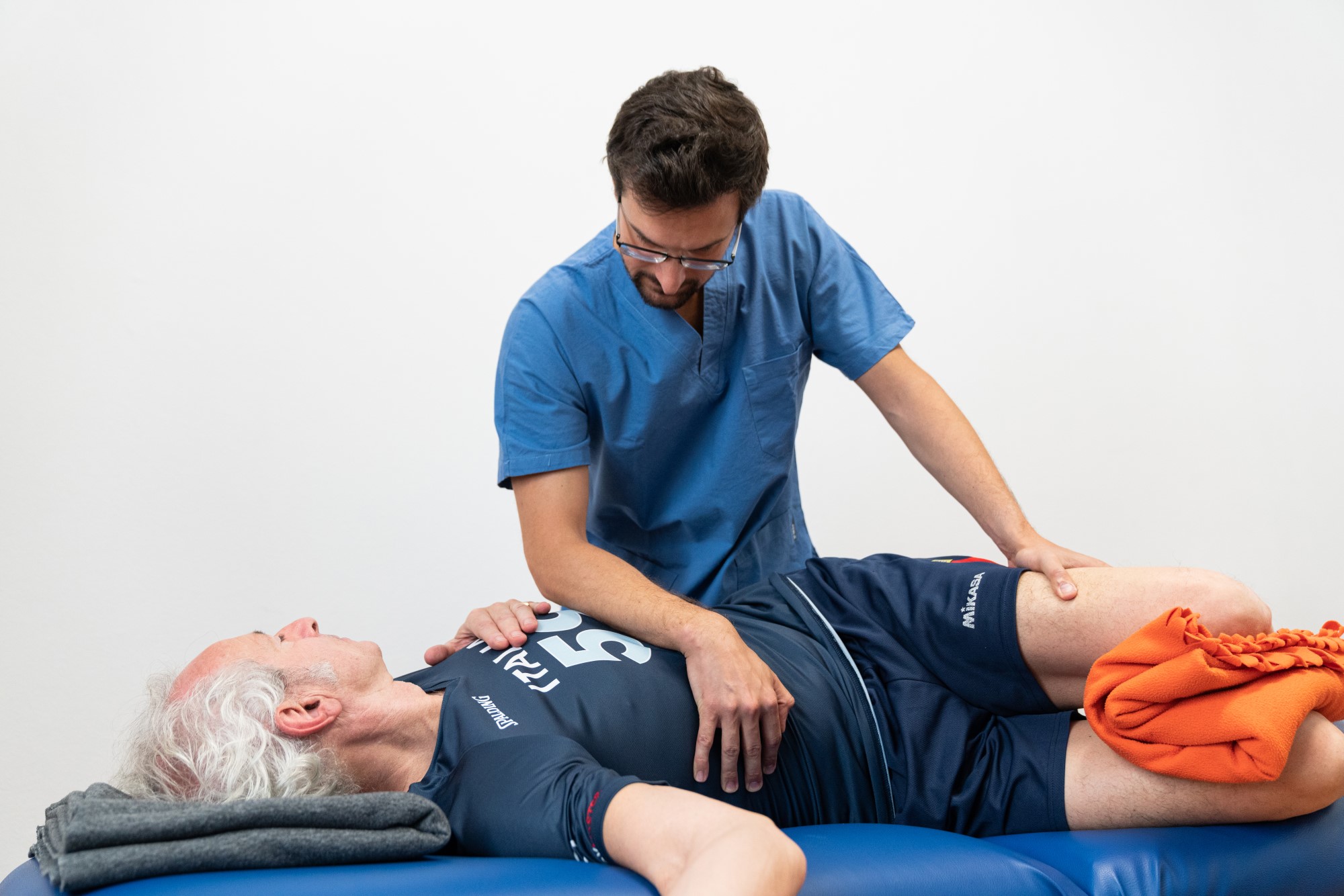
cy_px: 448
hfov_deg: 53.1
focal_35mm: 36
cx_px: 672
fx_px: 1344
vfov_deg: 36.9
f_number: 3.2
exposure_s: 1/160
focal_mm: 36
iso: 2000
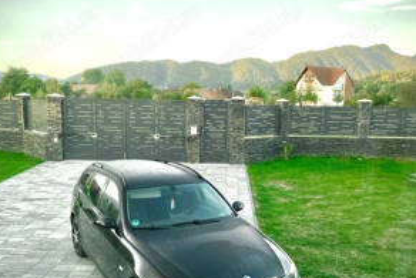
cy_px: 173
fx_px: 428
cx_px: 204
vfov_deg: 35.8
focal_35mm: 37
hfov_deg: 51.9
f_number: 1.8
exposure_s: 1/122
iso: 100
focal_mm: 4.25
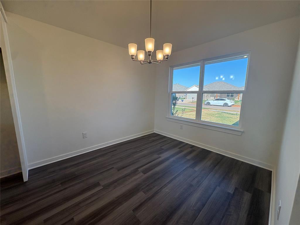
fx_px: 121
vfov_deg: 85.7
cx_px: 150
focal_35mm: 14
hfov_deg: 102.1
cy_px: 112
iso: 64
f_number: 2.2
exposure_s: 1/159
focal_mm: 2.22
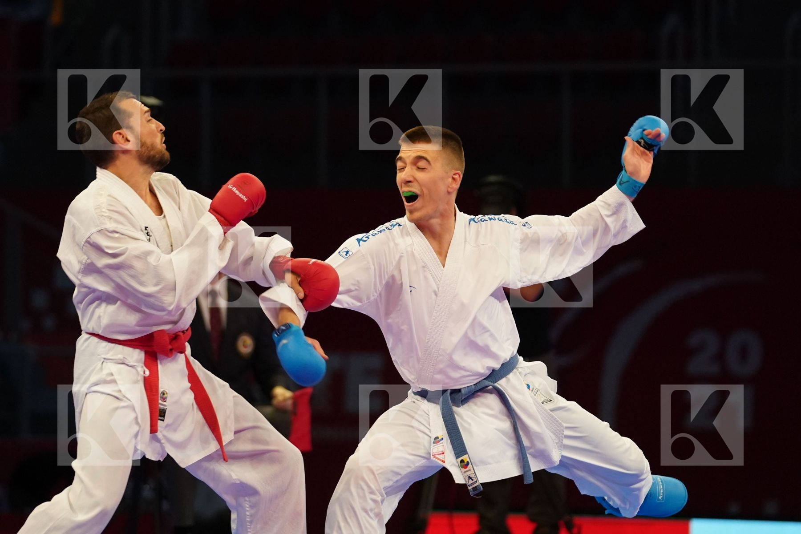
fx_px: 4605
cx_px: 400
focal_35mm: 207
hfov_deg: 9.9
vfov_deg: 6.6
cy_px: 267
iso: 2500
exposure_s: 1/1000
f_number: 2.8
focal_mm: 138
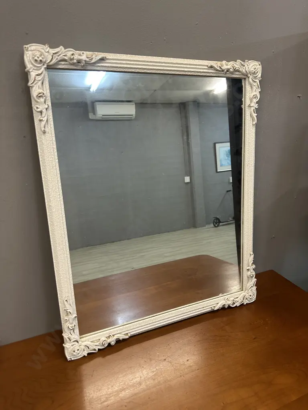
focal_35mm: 24
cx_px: 154
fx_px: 285
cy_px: 205
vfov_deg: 71.6
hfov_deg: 56.8
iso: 200
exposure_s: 1/100
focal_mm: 6.86
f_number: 1.78
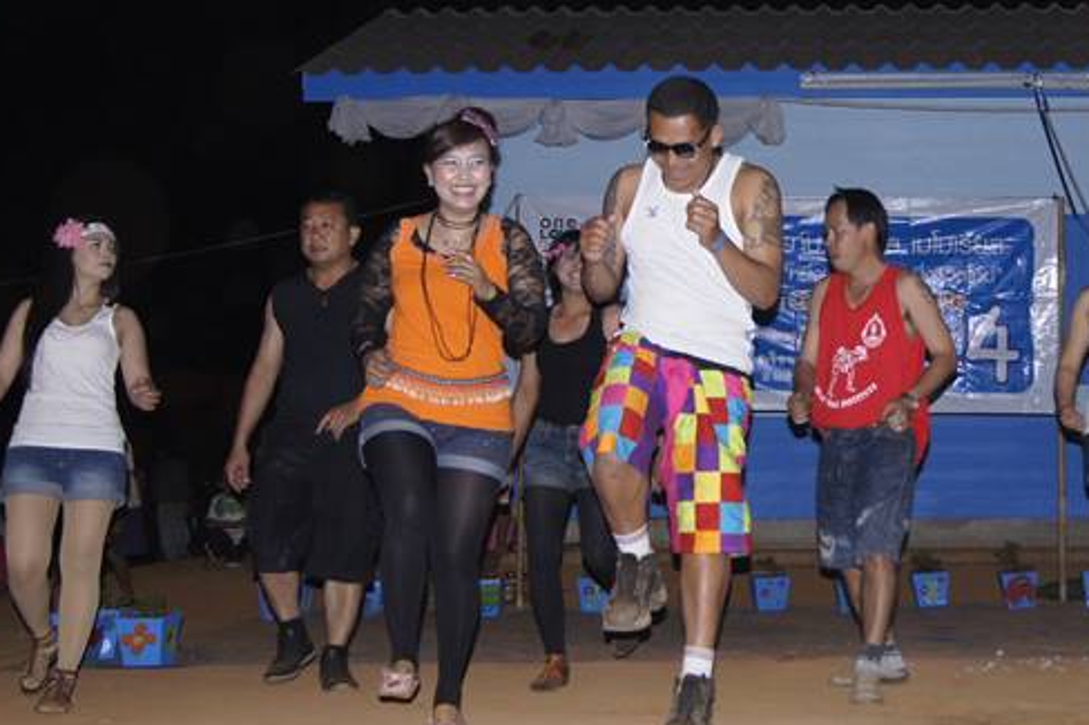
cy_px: 241
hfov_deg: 27.6
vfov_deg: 18.9
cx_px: 835
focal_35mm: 72
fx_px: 2177
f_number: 4.5
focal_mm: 26
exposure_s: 1/60
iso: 500
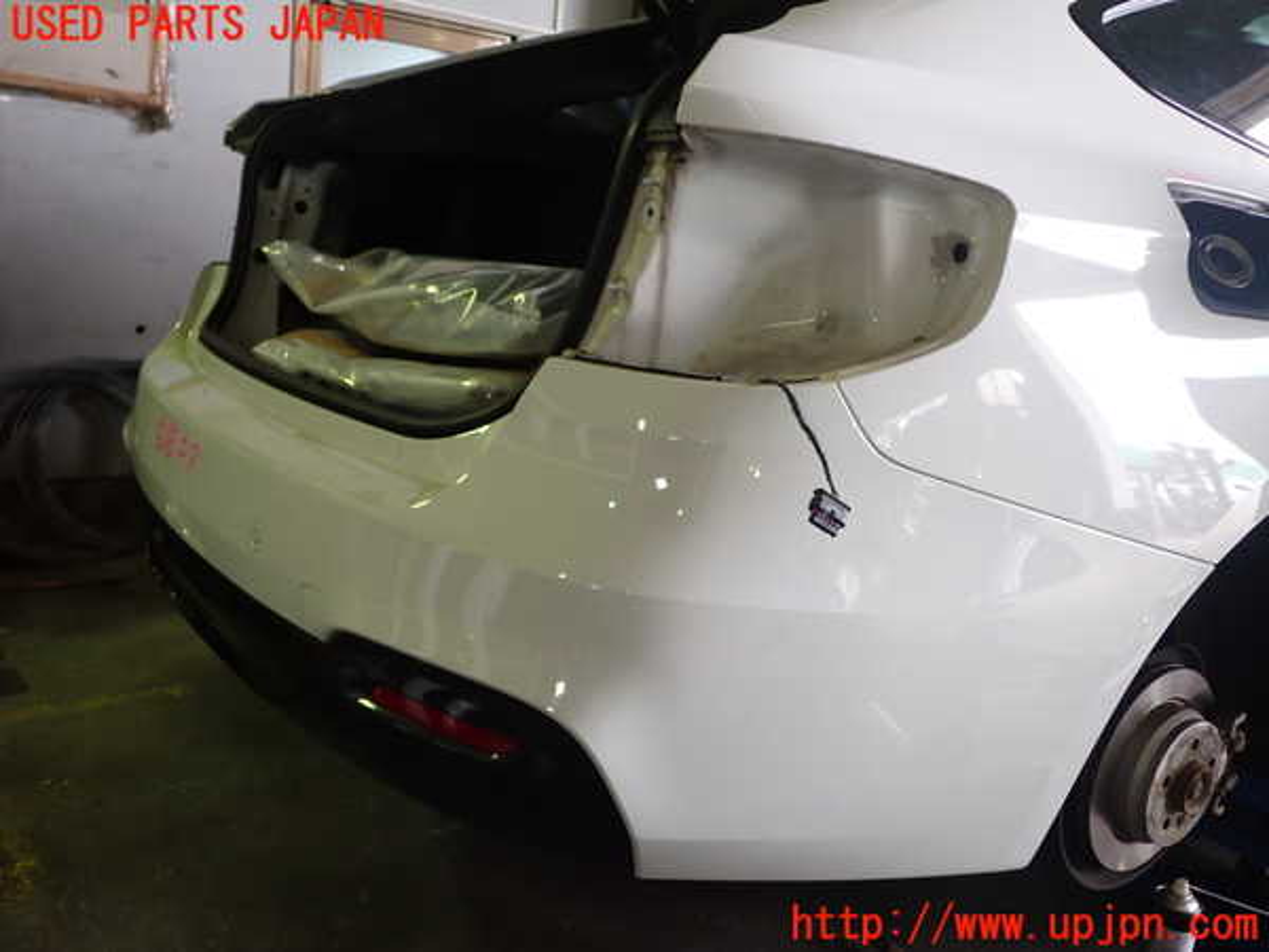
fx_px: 1100
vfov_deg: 46.8
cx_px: 634
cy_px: 476
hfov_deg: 60.0
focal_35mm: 30
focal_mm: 5.4
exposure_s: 1/40
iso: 200
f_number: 2.3
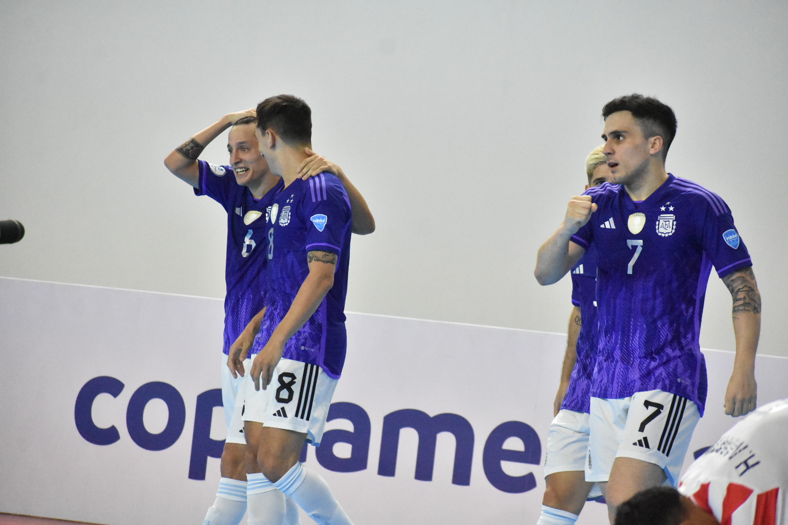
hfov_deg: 9.1
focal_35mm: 225
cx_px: 394
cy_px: 262
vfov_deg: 6.1
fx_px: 4925
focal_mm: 150
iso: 10000
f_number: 5
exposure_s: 1/800
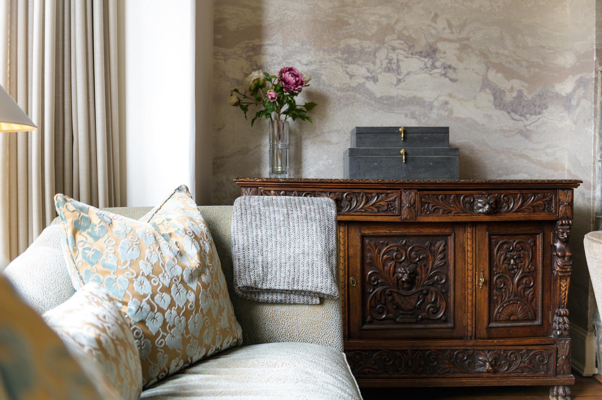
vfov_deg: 37.8
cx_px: 301
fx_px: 585
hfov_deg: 54.5
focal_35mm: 35
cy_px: 200
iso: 800
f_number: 2.8
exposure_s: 1/80
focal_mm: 35
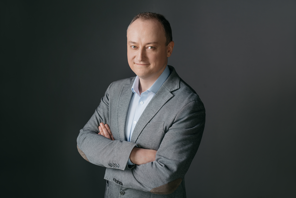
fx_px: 411
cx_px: 148
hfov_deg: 39.6
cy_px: 99
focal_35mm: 50
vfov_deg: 27.0
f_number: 2.8
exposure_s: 1/200
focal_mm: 50
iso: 100
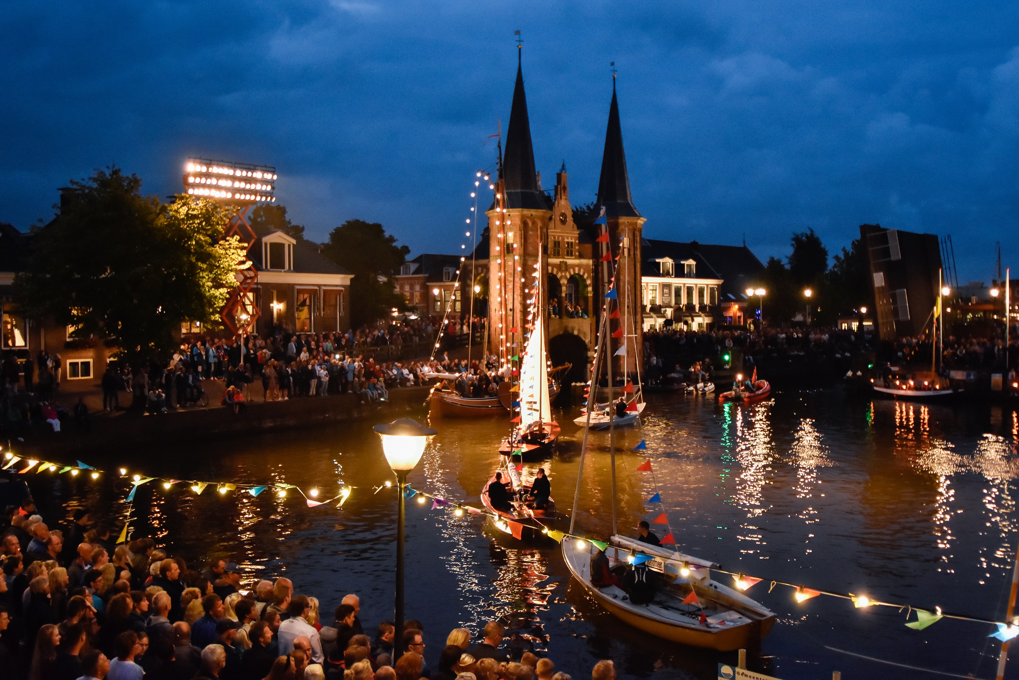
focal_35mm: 36
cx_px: 510
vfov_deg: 36.9
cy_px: 340
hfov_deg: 53.1
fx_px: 1019
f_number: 4.5
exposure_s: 1/25
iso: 2000
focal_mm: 24
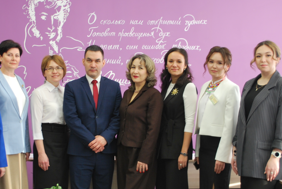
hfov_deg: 23.3
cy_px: 119
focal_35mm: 87
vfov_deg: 15.7
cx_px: 94
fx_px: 682
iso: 200
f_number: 4.8
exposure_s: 1/40
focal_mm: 29
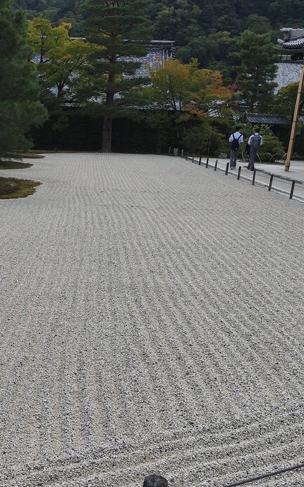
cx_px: 24
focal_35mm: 42
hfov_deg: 29.2
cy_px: 325
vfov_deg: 46.5
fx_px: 557
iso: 50
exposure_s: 1/1442
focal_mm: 6.18
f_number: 1.65
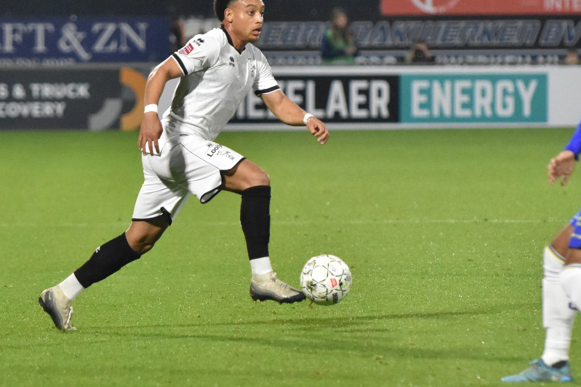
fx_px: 5583
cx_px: 377
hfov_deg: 6.0
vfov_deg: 4.0
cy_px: 169
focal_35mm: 346
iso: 2500
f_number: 2.8
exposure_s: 1/800
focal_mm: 170
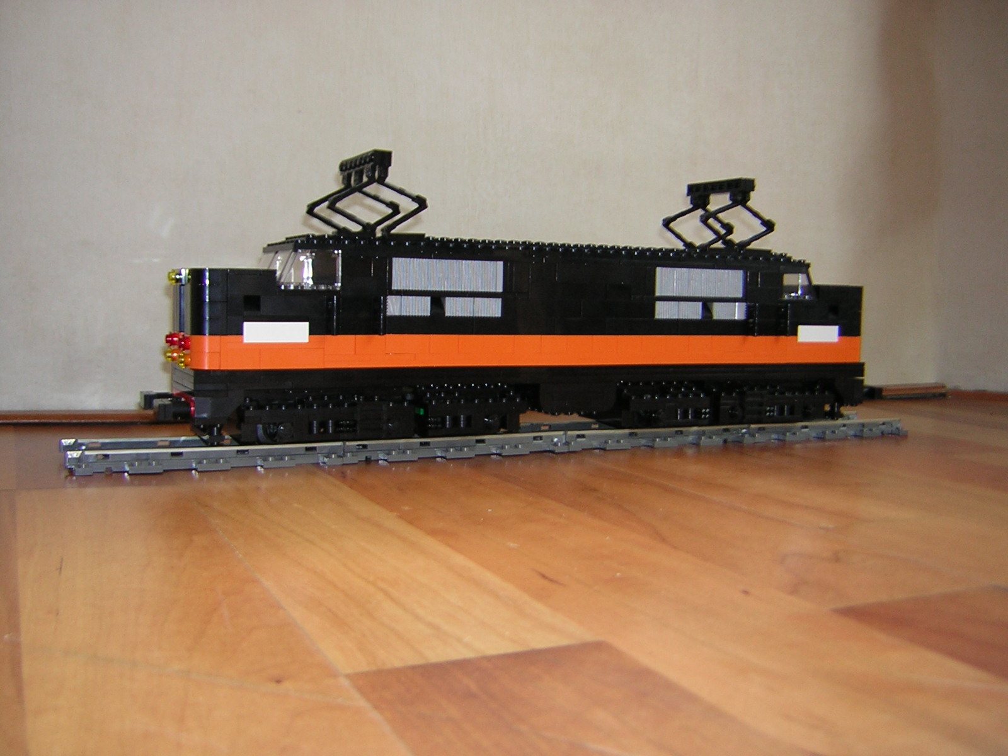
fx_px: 1048
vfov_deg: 39.7
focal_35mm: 36
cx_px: 504
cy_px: 378
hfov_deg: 51.4
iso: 50
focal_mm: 4.7
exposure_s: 1/30
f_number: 2.6
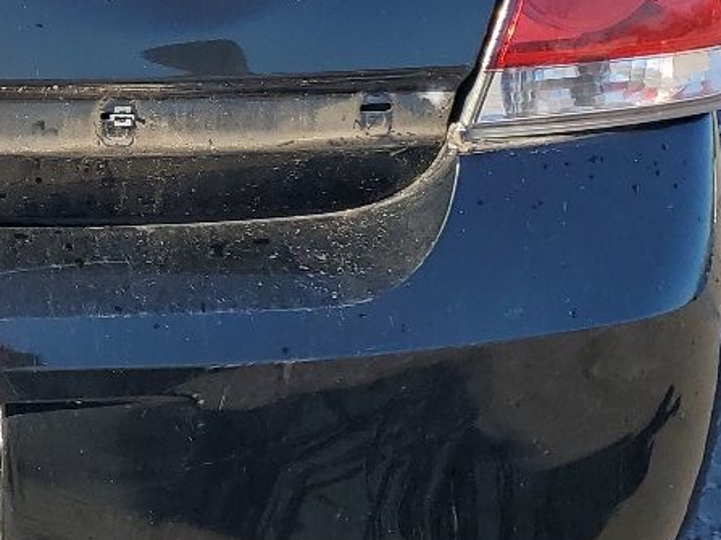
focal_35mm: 93
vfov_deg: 15.7
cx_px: -192
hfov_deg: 19.6
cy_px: 60
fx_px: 1937
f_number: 1.5
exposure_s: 1/1429
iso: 50
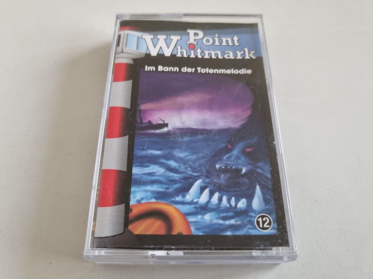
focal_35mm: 26
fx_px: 280
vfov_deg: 53.1
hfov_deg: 67.3
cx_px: 186
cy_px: 140
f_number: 1.8
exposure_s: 1/100
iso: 250
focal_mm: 5.4
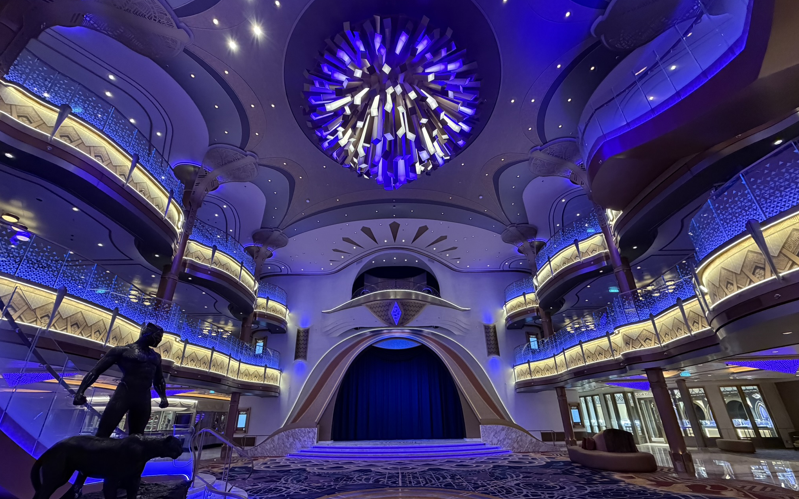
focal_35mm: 15
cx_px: 396
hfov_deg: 101.5
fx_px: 327
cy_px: 291
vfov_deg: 74.2
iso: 640
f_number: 2.2
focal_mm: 2.22
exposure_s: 1/60
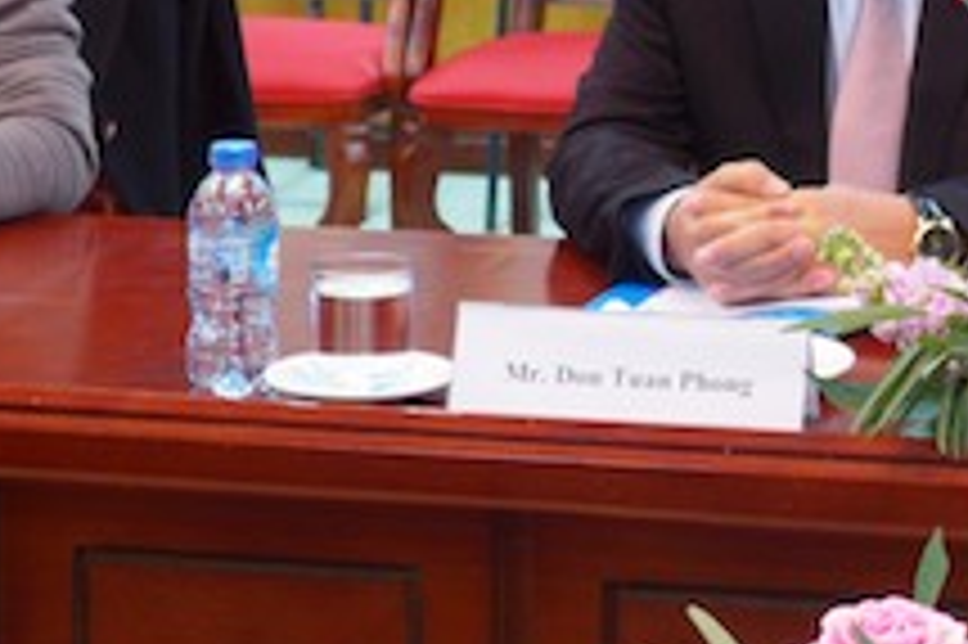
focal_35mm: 163
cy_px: -259
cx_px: 927
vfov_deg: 8.3
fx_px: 4379
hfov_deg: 12.5
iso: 100
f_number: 1.9
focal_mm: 9.8
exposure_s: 1/8
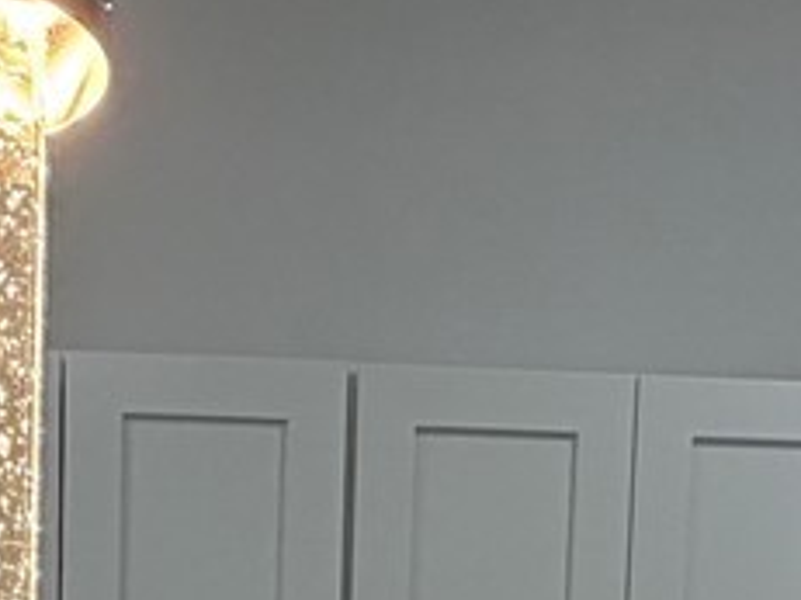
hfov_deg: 20.0
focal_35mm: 97
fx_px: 2243
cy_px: 1335
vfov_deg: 12.6
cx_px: 163
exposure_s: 1/120
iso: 100
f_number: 2.2
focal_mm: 2.22
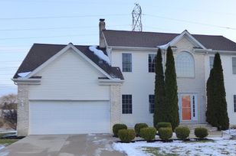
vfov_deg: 33.8
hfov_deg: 49.5
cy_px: 102
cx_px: 136
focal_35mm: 39
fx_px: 255
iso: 160
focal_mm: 4.7
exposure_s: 1/160
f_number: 1.4
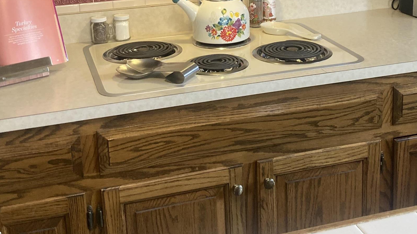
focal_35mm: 59
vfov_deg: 20.1
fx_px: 652
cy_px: 34
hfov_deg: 35.3
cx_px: 247
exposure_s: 1/60
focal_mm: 3.99
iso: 125
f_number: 1.8
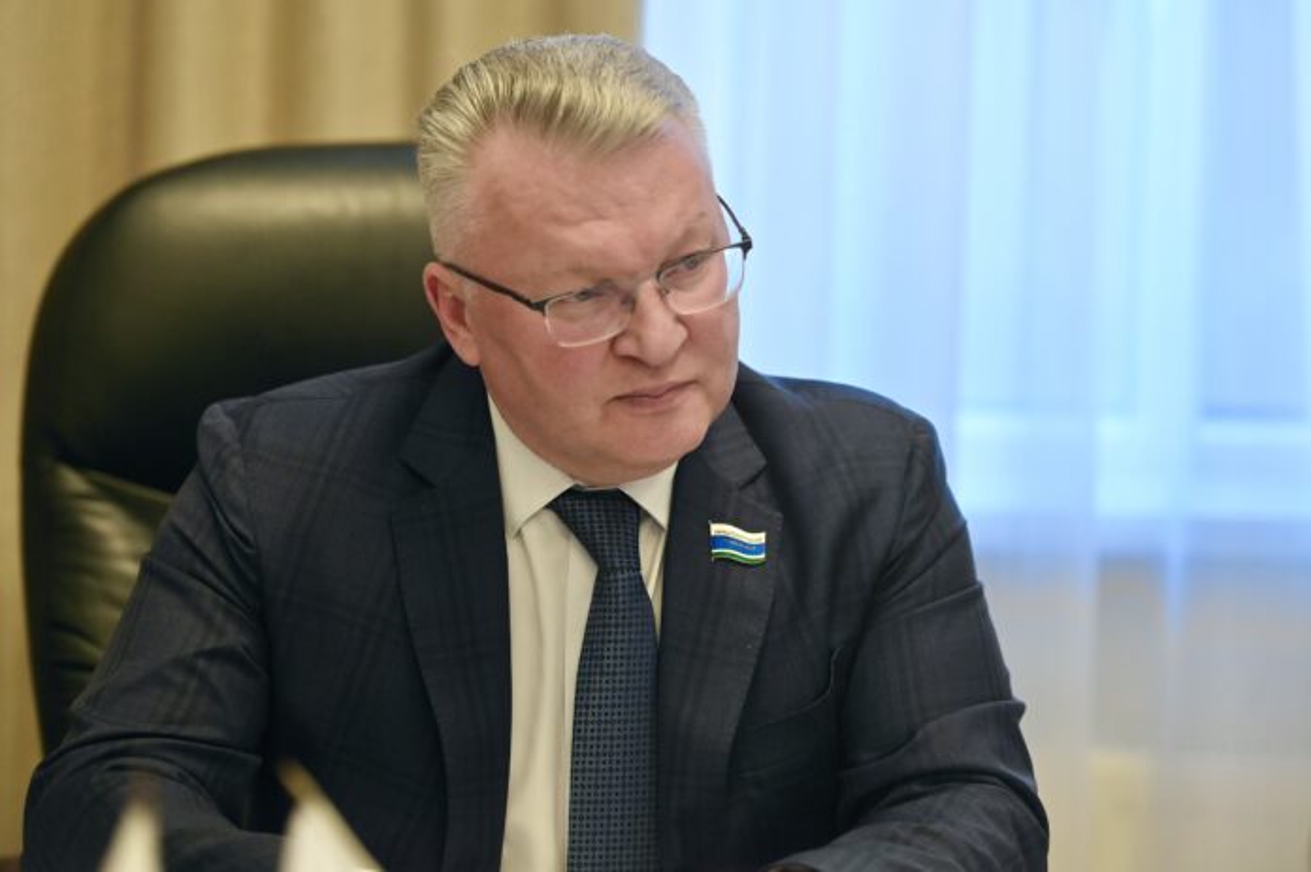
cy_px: 436
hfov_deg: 17.1
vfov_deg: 11.4
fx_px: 4367
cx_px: 656
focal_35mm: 120
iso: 1250
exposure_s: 1/800
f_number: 2.8
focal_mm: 120
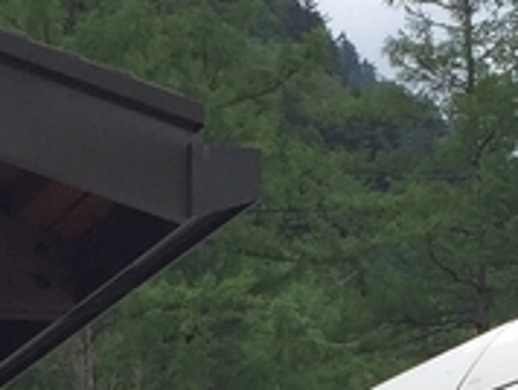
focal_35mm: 195
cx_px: 32
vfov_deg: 7.2
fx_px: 2922
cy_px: 888
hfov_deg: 10.1
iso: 32
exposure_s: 1/670
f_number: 2.2
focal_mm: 4.15
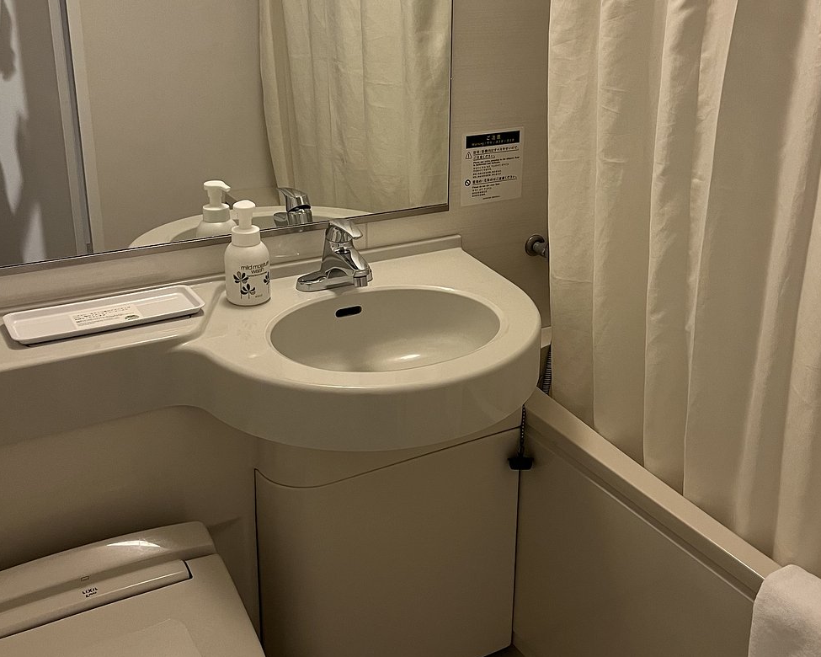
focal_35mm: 40
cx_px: 482
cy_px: 270
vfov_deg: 37.2
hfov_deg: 45.6
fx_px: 972
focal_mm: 5.1
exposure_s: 1/50
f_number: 1.6
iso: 160
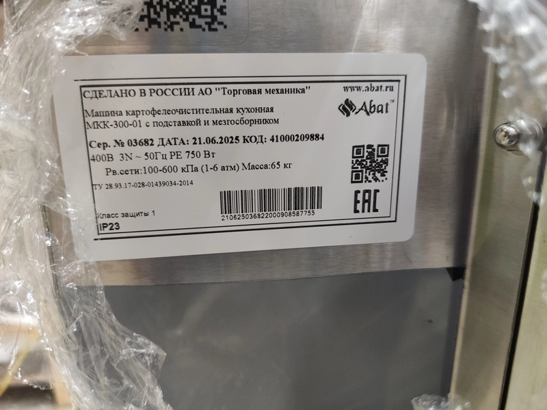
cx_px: 274
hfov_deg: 67.3
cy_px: 205
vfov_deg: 53.1
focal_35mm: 26
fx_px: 411
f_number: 1.75
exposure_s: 1/60
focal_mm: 4.75
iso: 1388
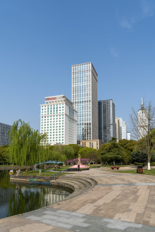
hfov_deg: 53.1
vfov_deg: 73.7
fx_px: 155
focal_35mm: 24
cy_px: 116
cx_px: 78
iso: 100
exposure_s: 1/400
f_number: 8
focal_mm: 24
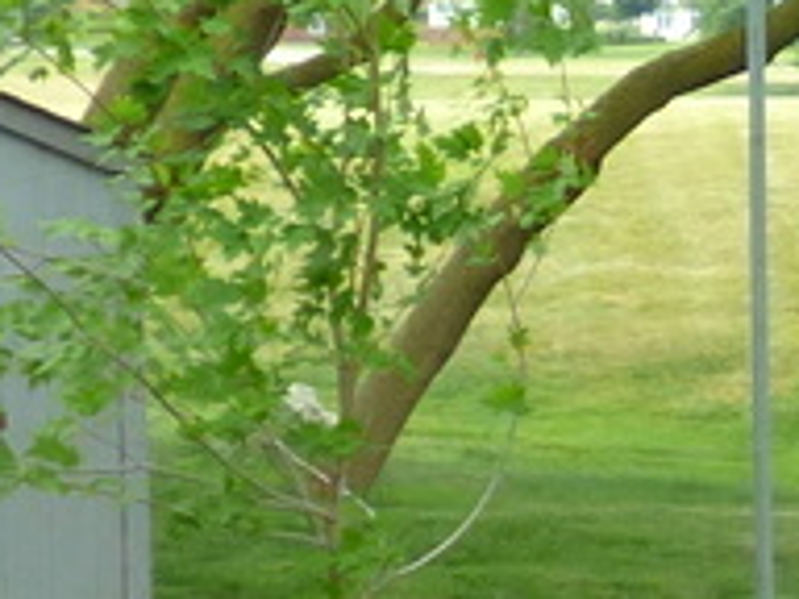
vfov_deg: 6.8
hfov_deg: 9.0
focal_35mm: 217
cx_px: 1061
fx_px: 5009
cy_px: 428
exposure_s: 1/250
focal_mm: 5.04
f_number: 3.2
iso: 100
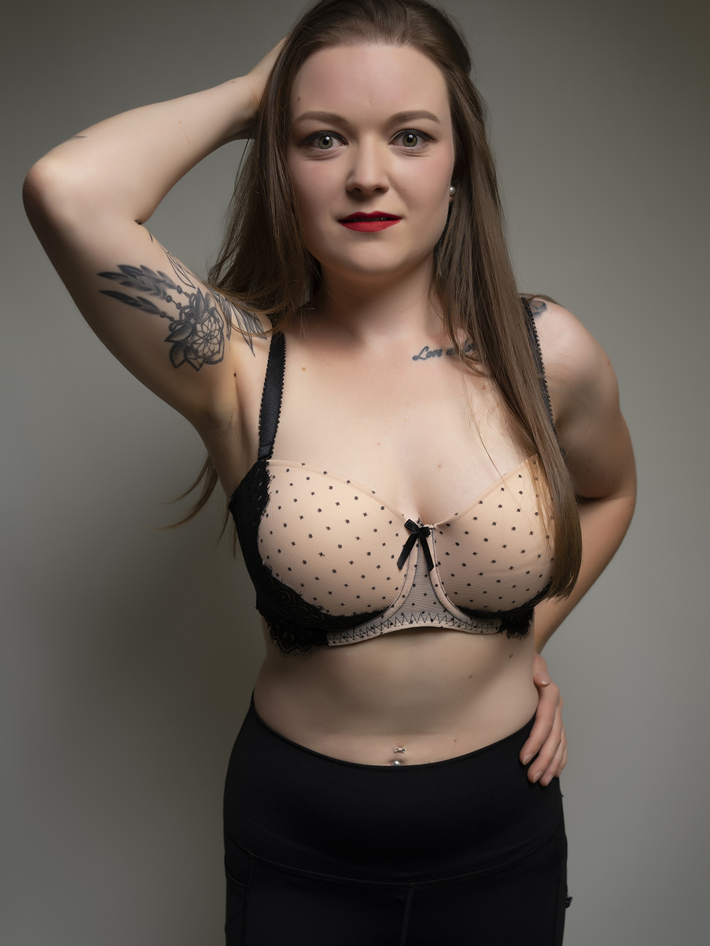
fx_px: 1039
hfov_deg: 37.7
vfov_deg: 49.0
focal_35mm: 38
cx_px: 354
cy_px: 470
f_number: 4.5
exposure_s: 1/200
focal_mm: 35
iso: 50
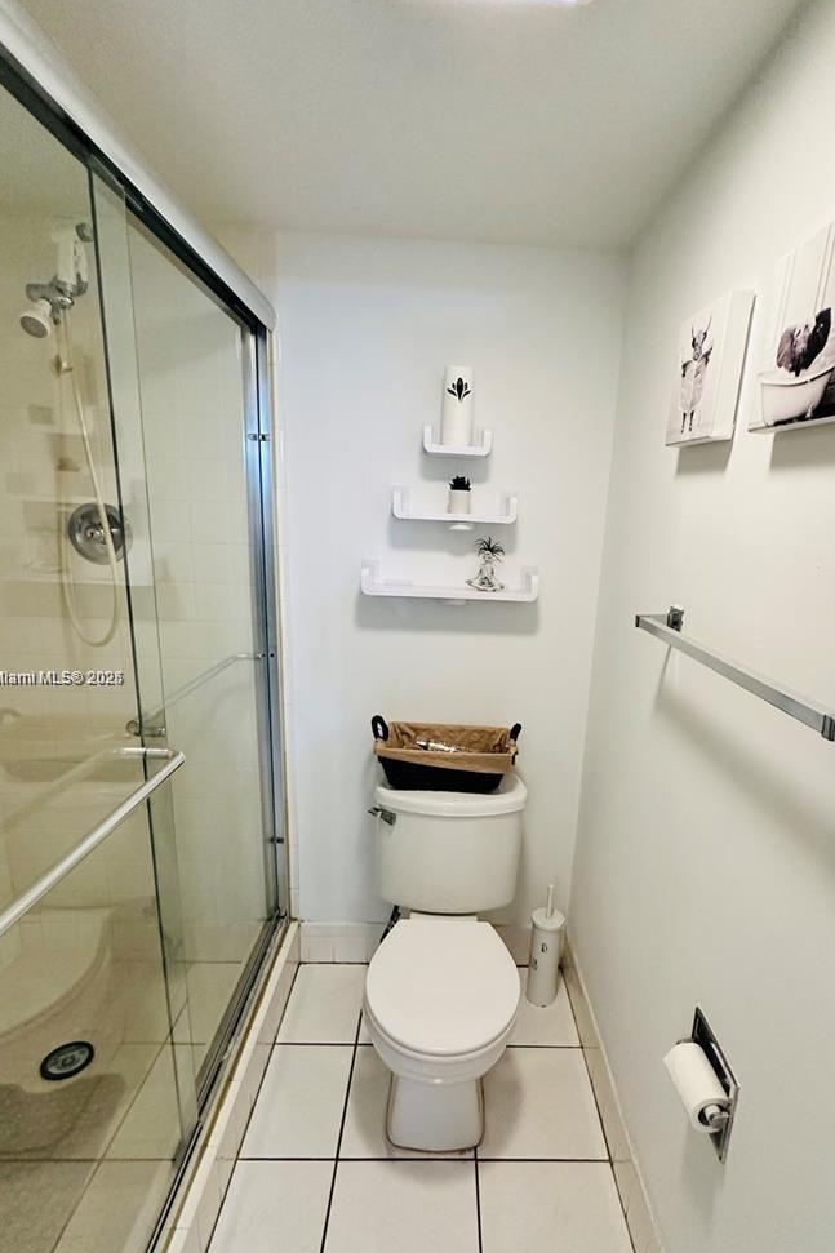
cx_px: 467
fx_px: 626
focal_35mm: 18
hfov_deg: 67.1
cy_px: 679
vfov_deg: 89.8
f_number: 2.2
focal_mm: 2.22
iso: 320
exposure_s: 1/120
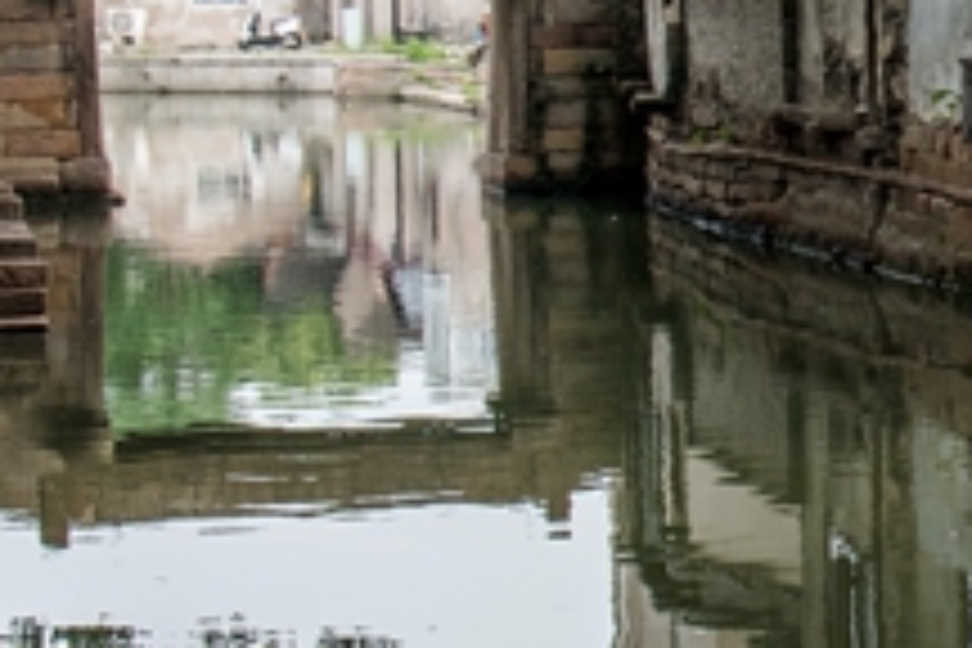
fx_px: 4050
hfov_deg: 12.9
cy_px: 151
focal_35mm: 150
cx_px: 1480
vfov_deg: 9.1
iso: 400
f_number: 10
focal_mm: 30
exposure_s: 1/100
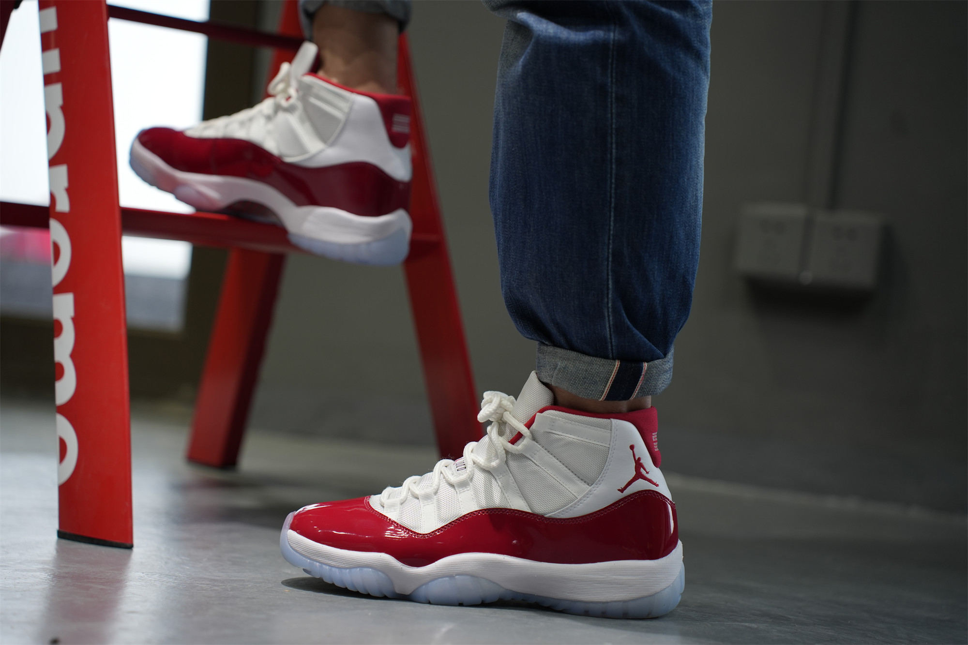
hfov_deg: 27.0
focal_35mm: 75
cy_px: 322
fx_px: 2016
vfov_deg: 18.2
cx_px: 484
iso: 200
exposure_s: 1/60
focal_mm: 75
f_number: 2.8
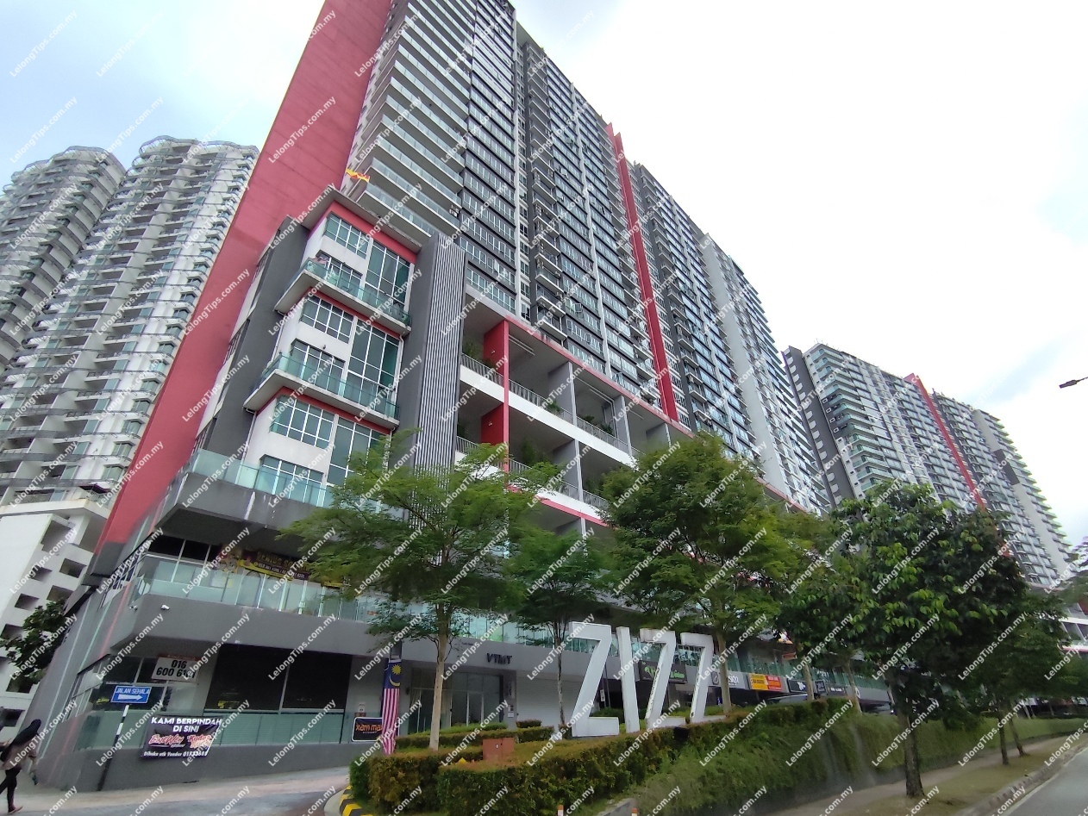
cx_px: 544
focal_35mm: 16
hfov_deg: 94.5
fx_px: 503
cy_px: 408
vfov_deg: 78.1
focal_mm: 1.65
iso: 50
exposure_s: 1/1027
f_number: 2.2
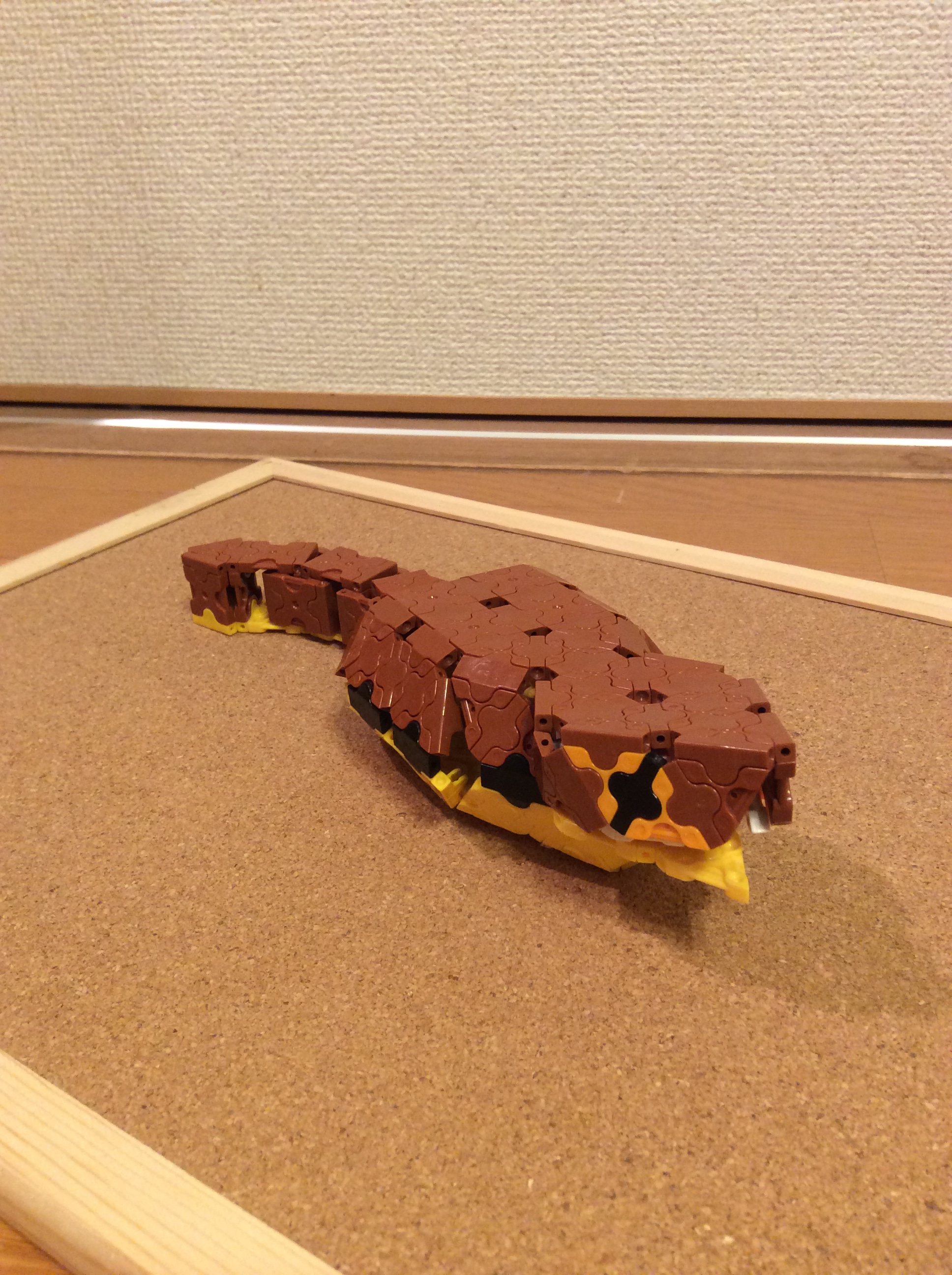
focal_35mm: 32
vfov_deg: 56.9
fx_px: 1177
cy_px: 638
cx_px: 476
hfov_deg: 44.1
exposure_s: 1/24
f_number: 2.4
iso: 125
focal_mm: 3.3
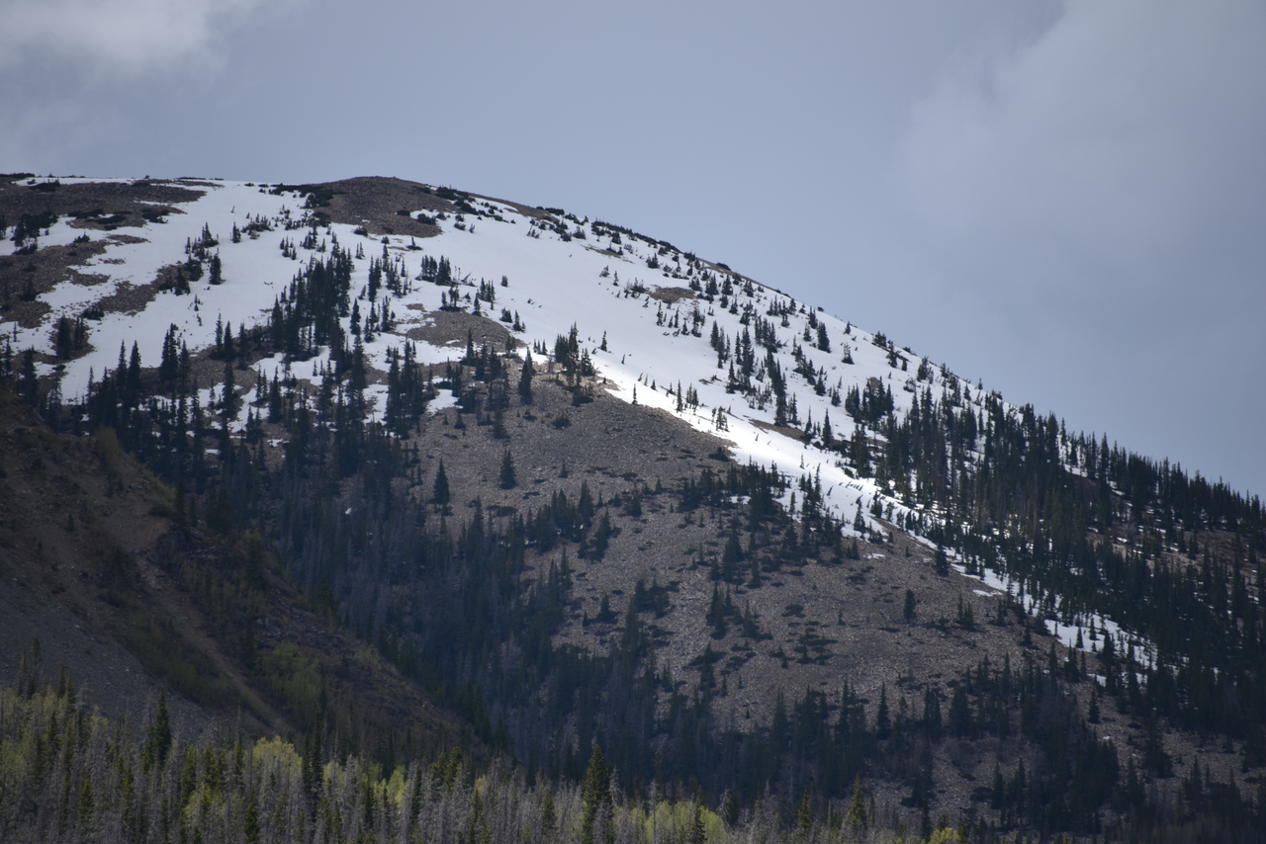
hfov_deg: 6.9
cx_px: 633
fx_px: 10552
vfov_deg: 4.6
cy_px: 422
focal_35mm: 300
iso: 100
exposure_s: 1/640
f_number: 5.6
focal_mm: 300
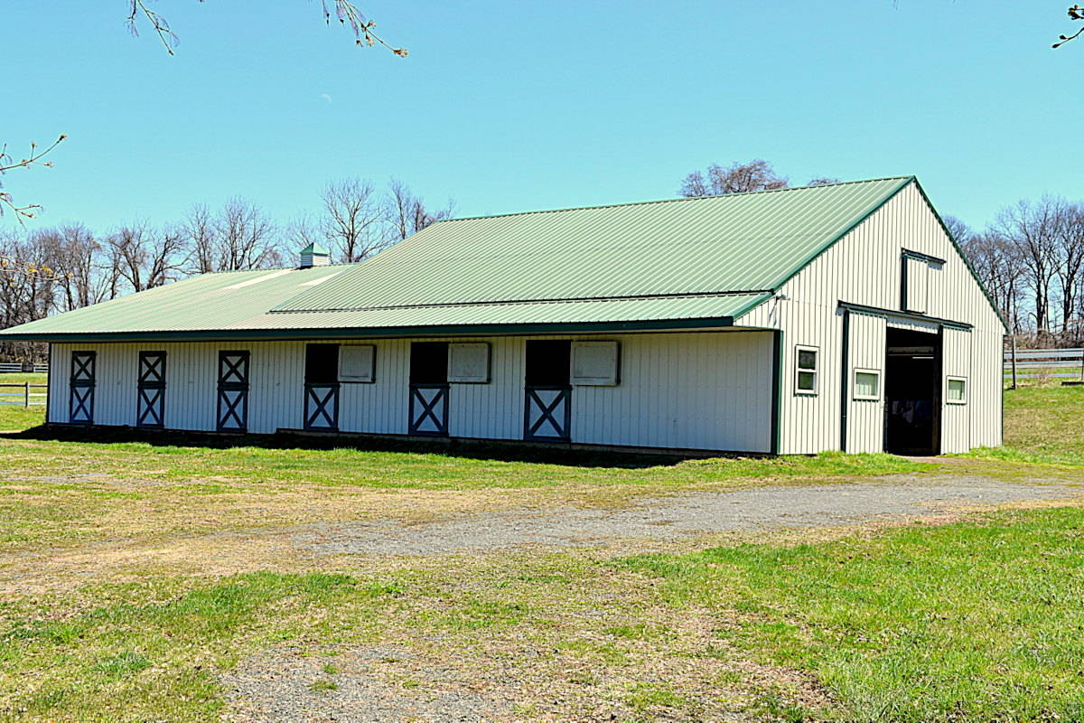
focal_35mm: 40
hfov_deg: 47.9
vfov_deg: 33.0
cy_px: 362
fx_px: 1219
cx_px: 542
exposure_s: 1/400
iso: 200
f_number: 10
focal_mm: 27
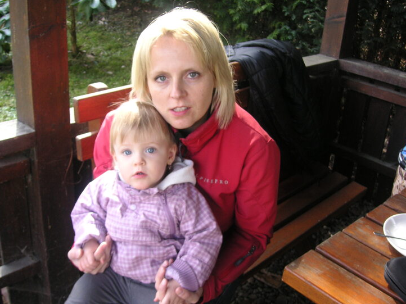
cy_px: 153
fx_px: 481
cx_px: 203
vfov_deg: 35.1
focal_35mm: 41
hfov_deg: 45.8
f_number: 2.8
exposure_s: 1/60
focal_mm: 6.1
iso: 50
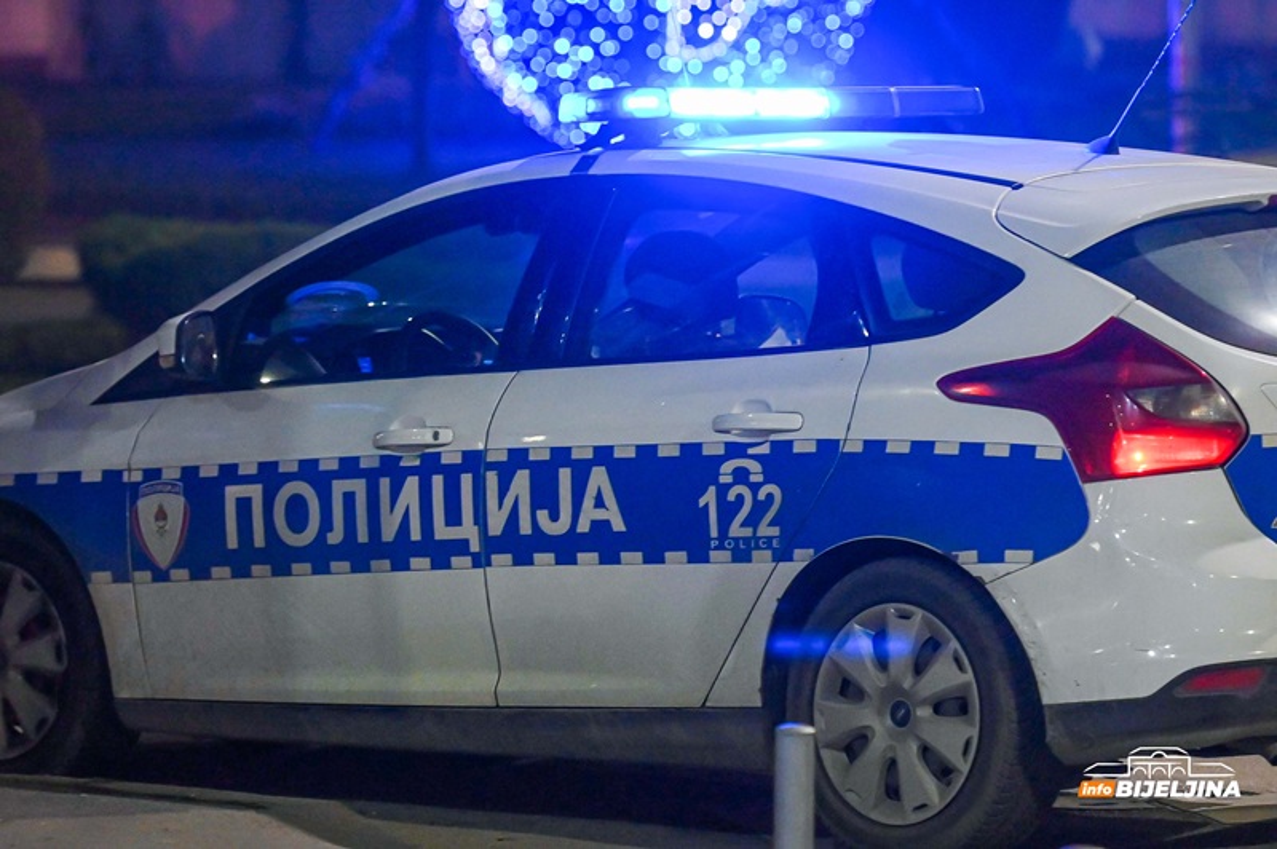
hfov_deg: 13.7
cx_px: 638
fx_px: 5316
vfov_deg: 9.1
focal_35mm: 150
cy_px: 424
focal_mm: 125
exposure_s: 1/250
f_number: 2.8
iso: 4000
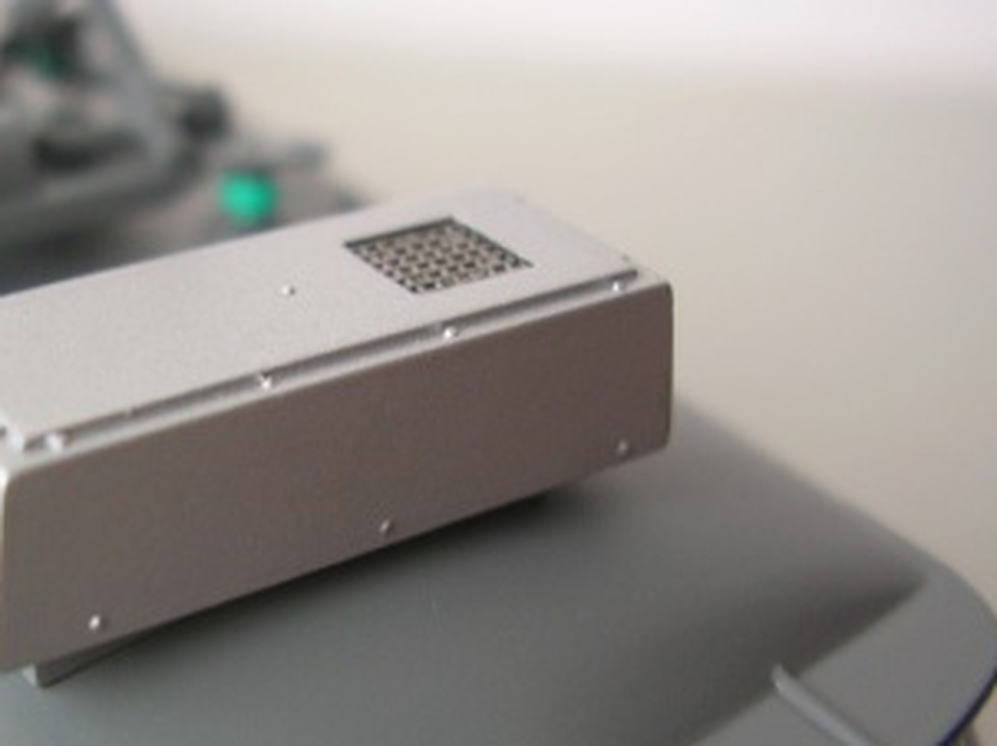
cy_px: 432
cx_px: 320
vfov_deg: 25.2
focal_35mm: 58
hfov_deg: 32.9
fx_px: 1669
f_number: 2.8
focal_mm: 5.8
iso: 50
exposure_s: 1/22.4
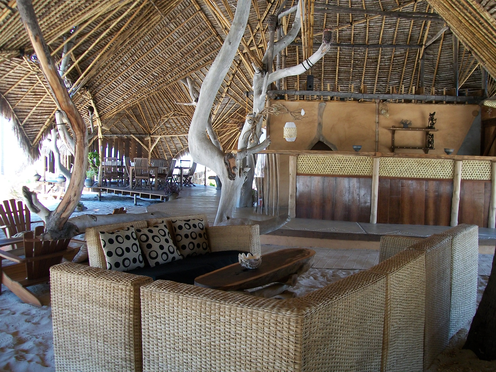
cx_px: 248
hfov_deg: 51.4
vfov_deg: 39.7
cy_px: 186
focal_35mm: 36
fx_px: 516
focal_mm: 6
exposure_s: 1/80
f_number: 2.7
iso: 80
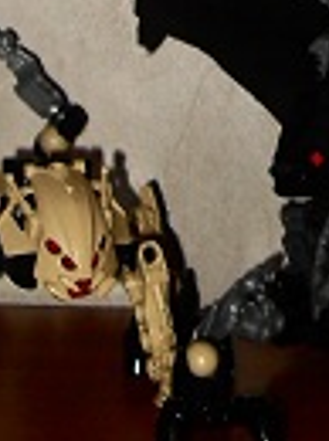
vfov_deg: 12.9
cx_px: 370
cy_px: -204
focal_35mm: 146
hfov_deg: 10.0
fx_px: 1856
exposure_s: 1/45
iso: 100
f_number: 2.8
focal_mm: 6.3
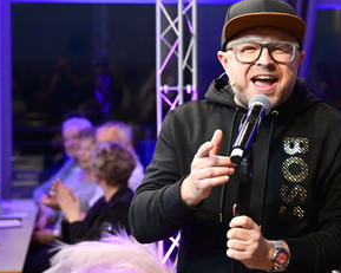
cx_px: 252
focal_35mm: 82
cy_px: 138
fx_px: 827
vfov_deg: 18.7
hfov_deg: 23.1
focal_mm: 56
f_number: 3.2
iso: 2500
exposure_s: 1/200
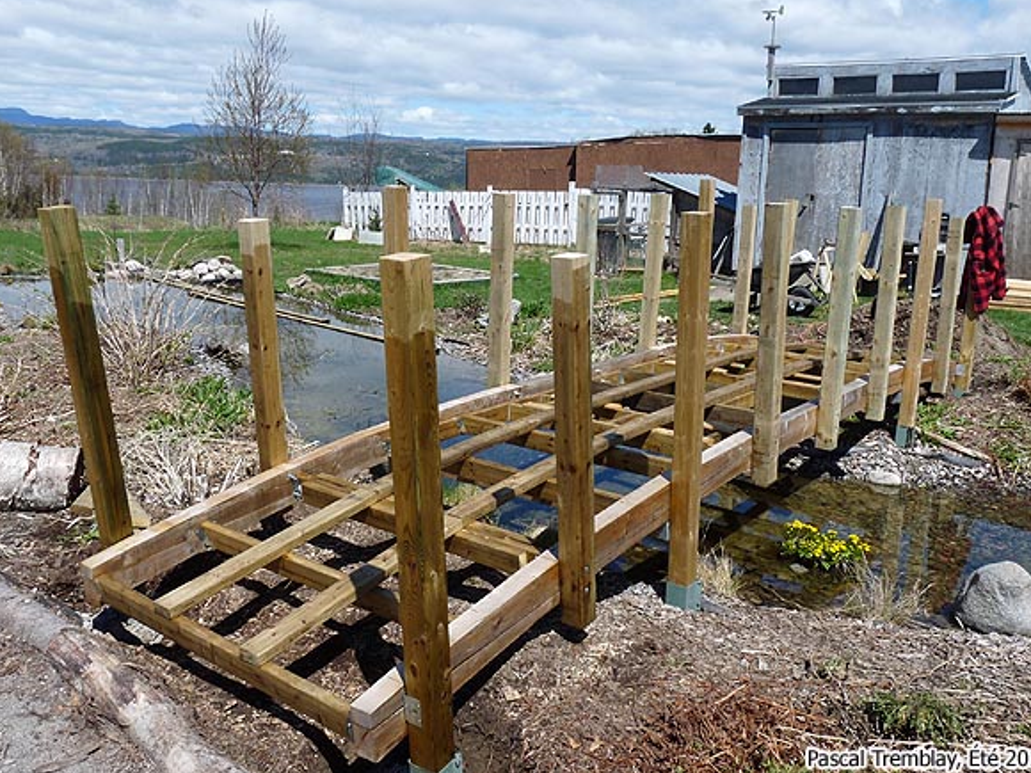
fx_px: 953
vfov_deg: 44.1
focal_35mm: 32
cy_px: 364
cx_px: 533
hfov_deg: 56.8
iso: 100
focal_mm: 4.8
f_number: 5.6
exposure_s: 1/400
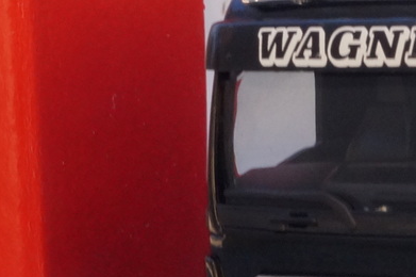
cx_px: 645
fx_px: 2482
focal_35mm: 215
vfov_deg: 6.4
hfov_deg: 9.3
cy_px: 95
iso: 640
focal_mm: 28
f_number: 20
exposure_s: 1/60
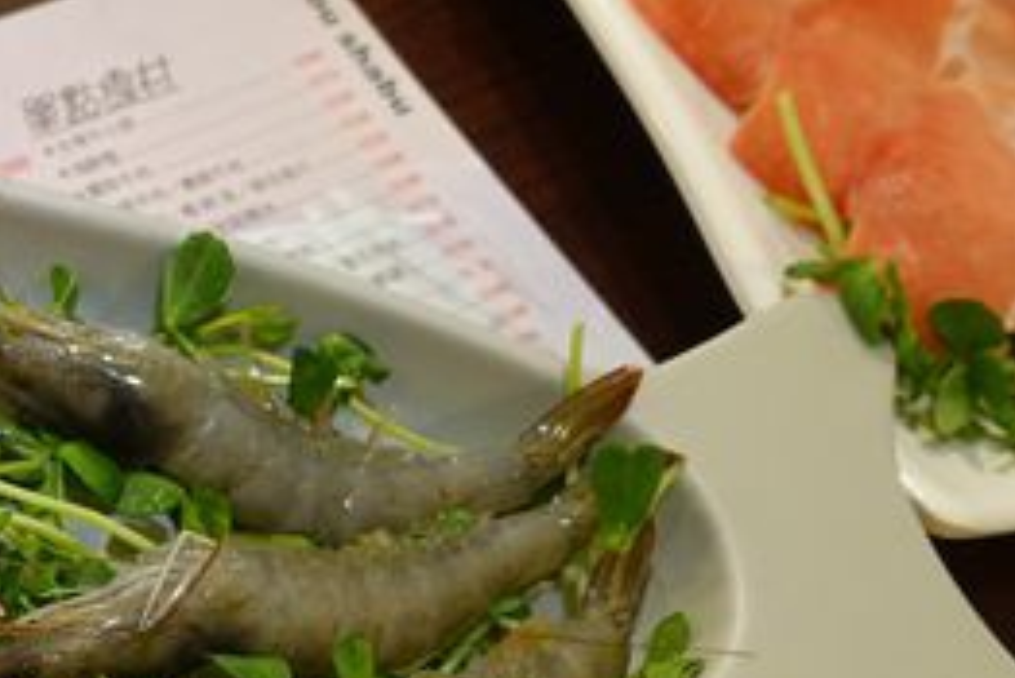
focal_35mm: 62
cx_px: -236
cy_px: 645
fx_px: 1749
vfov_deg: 21.3
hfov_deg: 27.9
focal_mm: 9.26
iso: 400
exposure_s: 1/30
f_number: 2
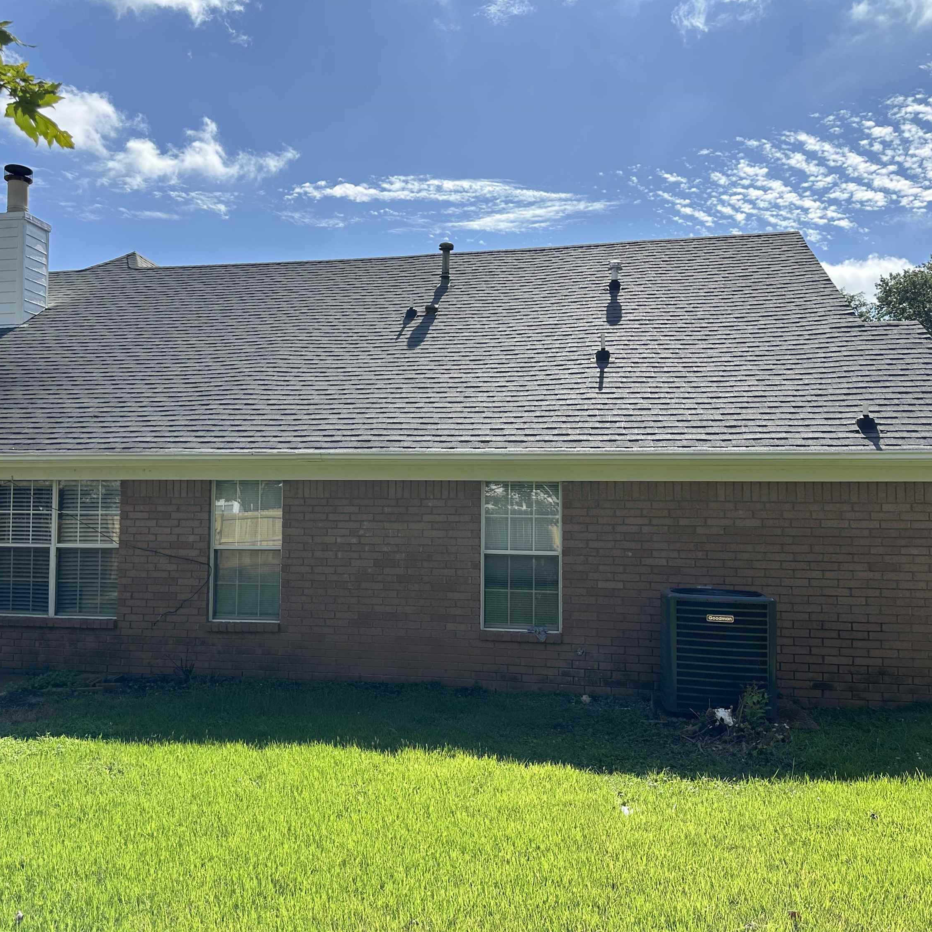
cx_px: 428
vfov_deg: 55.6
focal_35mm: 29
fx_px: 883
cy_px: 470
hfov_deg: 55.6
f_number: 1.78
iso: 80
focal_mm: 6.86
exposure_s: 1/5000
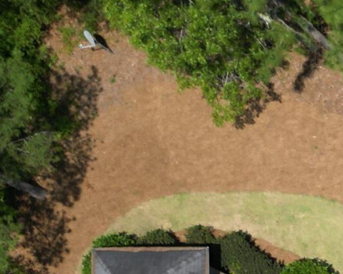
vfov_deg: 10.4
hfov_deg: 11.6
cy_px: 625
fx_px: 1330
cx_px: 864
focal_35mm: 131
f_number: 1.7
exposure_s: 1/3000
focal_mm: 6.72
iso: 120
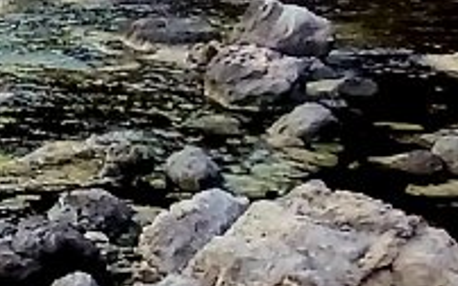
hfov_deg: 18.4
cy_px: 49
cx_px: -215
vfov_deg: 12.9
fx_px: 1260
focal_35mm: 101
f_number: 2.2
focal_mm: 1.4
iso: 50
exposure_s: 1/169
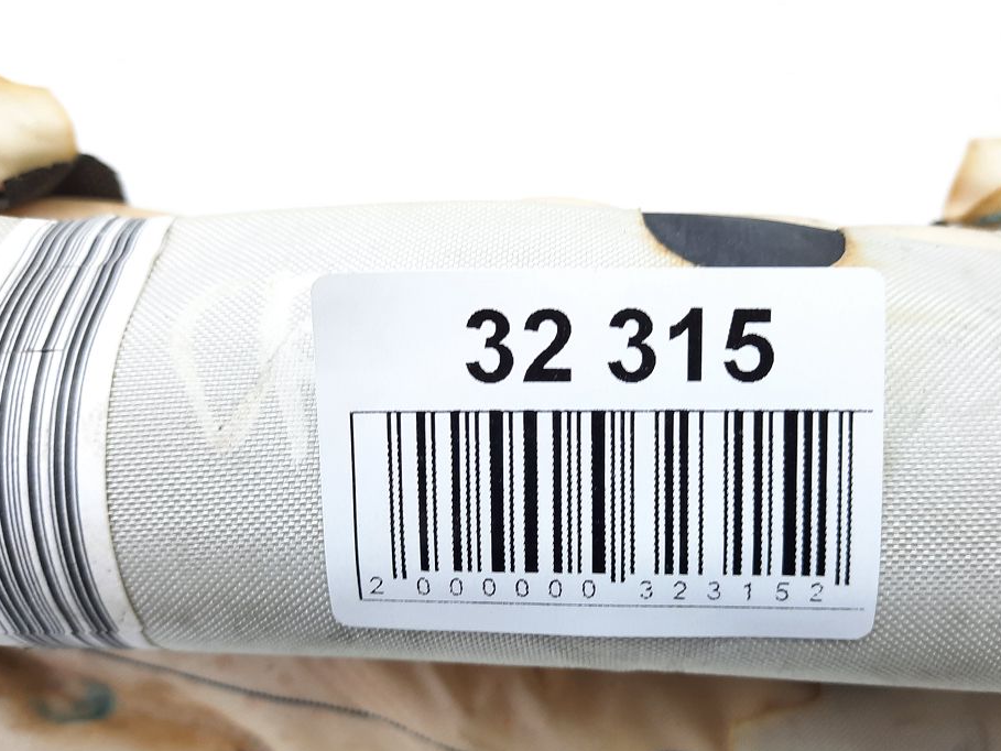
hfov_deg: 55.3
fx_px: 954
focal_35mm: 33
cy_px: 422
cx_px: 531
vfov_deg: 42.9
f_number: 2
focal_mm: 4.6
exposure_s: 1/50
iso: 100
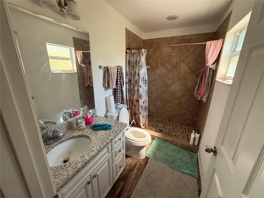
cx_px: 132
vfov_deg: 85.7
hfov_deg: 102.1
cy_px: 99
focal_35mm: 14
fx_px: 107
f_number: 2.2
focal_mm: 2.22
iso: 250
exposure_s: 1/120
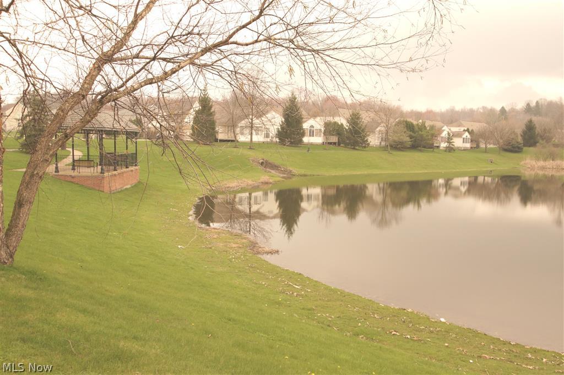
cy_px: 188
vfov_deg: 36.8
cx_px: 282
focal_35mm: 36
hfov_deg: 53.1
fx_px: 564
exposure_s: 1/200
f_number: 8
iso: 400
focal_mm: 24
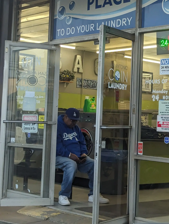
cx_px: 62
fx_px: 519
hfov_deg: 18.4
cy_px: 92
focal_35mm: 80
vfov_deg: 24.3
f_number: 1.85
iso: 172
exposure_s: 1/243
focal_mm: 6.81
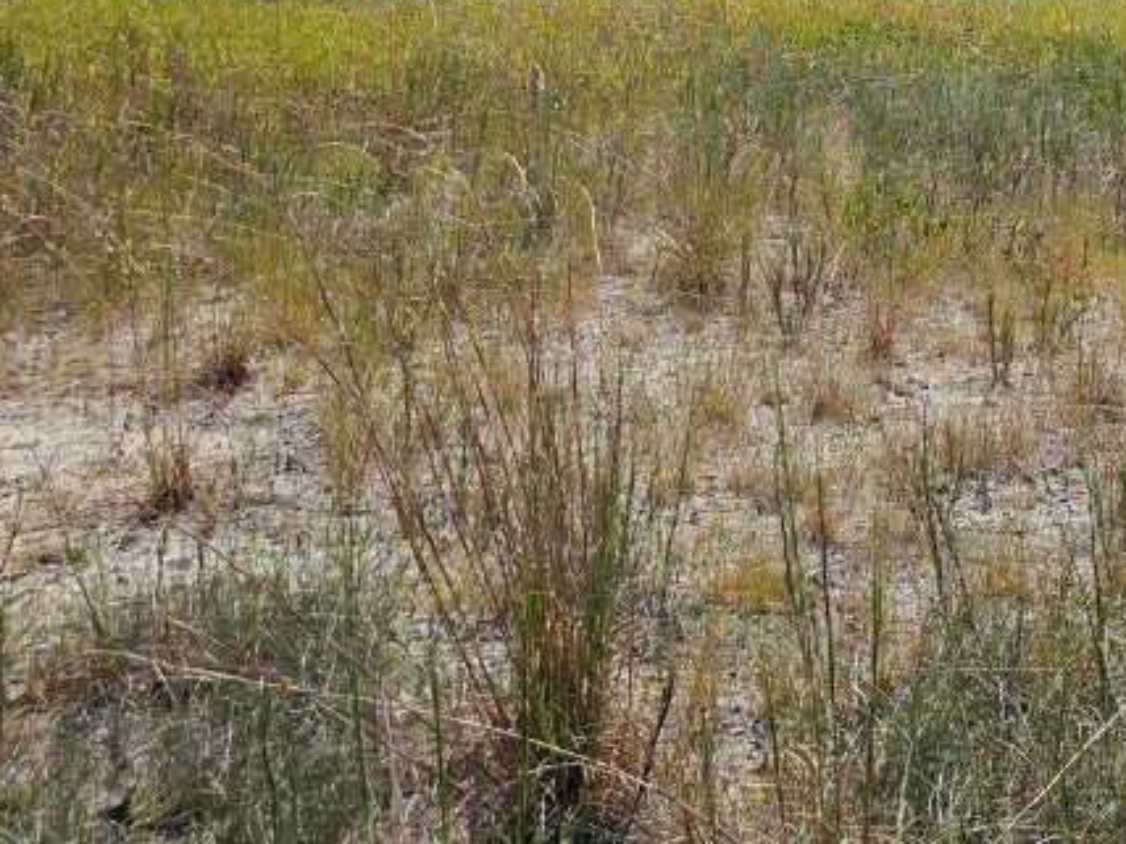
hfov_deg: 33.3
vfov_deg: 25.0
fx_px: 1789
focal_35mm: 55
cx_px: 992
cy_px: -37
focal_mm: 6.3
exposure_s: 1/1484
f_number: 1.7
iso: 10
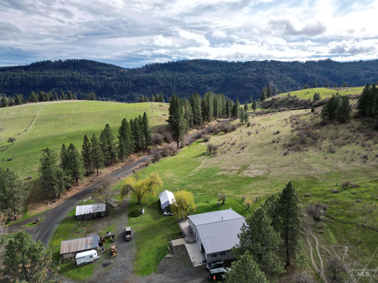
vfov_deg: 56.8
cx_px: 189
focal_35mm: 24
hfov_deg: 71.6
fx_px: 262
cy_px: 142
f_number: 1.7
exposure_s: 1/2500
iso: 100
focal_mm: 6.72
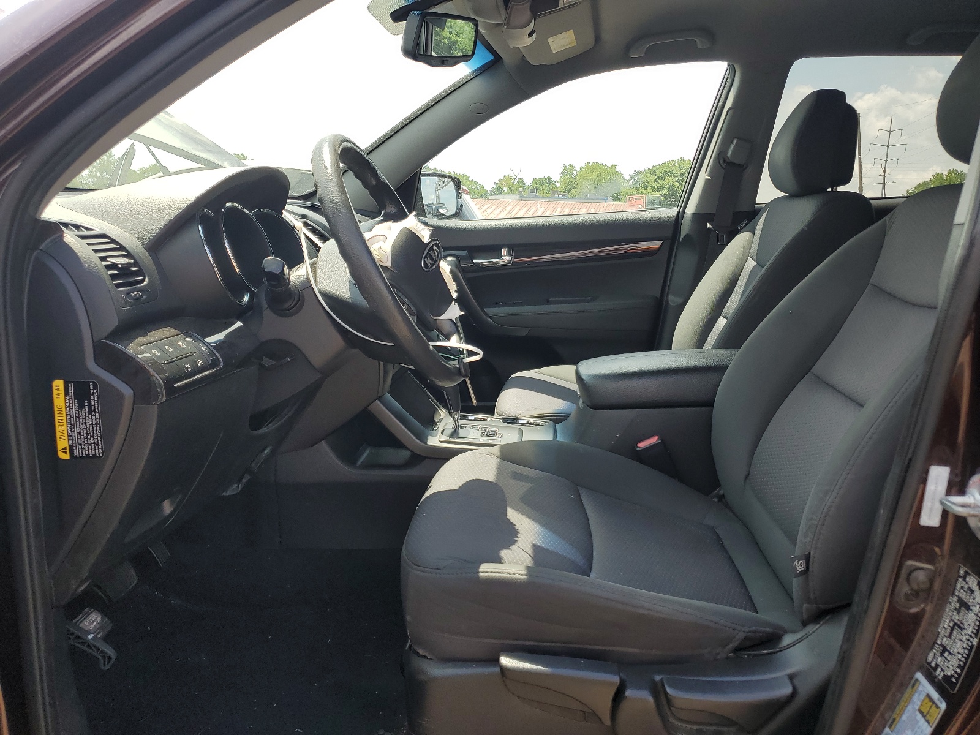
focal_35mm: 26
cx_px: 490
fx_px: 736
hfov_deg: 67.3
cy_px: 368
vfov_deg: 53.1
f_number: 1.5
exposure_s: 1/909
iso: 50
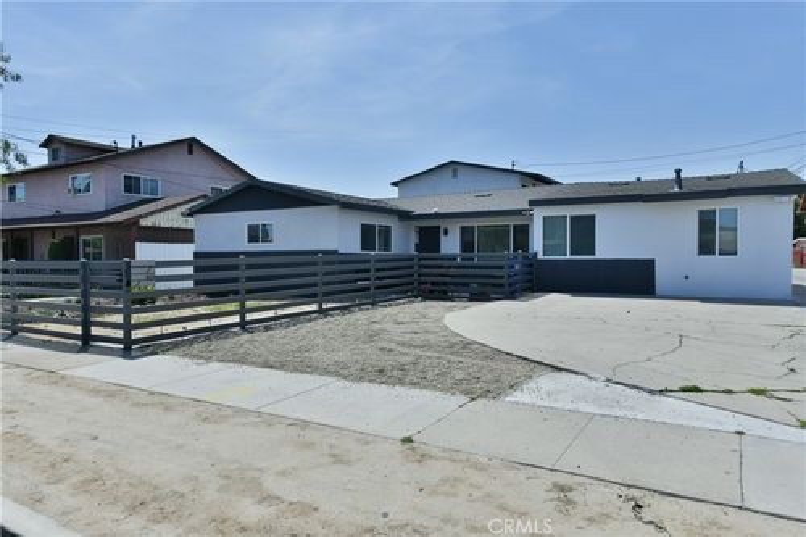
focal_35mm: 24
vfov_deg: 53.1
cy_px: 268
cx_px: 403
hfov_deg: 73.8
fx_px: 537
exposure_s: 1/2500
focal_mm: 24
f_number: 6.3
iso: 400
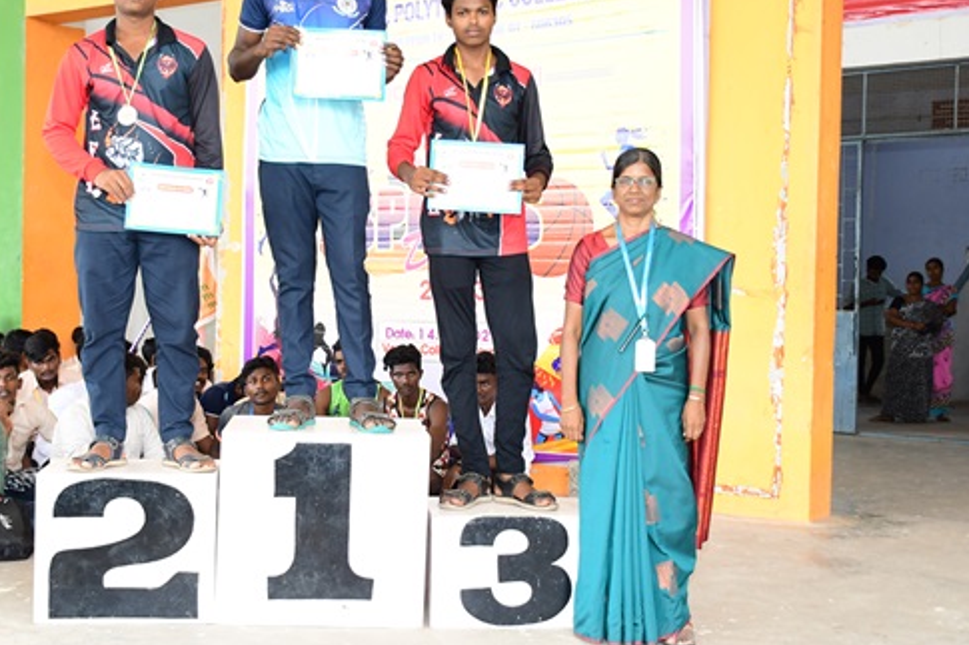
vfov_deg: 24.2
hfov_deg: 35.6
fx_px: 1507
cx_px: 406
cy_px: 298
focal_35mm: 56
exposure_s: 1/160
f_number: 5
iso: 640
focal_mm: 26
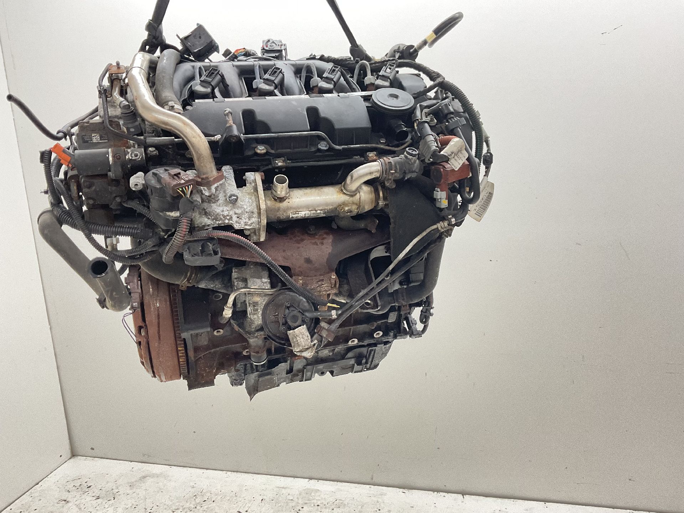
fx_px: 573
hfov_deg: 61.7
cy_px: 256
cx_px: 342
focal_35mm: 29
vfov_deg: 48.2
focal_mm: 3
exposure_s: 1/50
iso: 100
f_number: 1.8
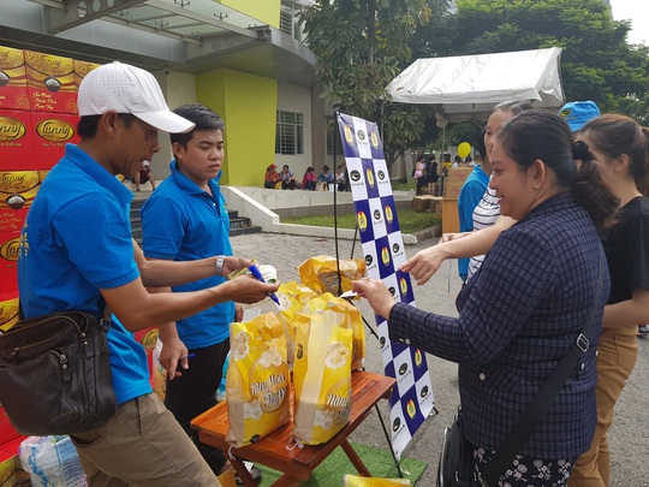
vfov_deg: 53.1
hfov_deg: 67.3
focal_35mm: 26
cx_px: 324
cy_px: 244
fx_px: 487
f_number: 1.7
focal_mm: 4.3
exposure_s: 1/1112
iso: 40
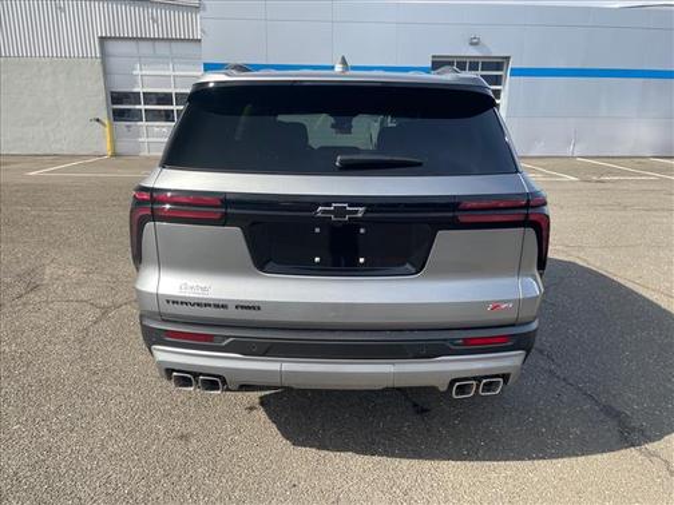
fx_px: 506
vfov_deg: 53.1
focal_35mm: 26
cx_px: 337
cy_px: 252
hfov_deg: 67.3
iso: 32
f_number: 1.6
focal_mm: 4.2
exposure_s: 1/537
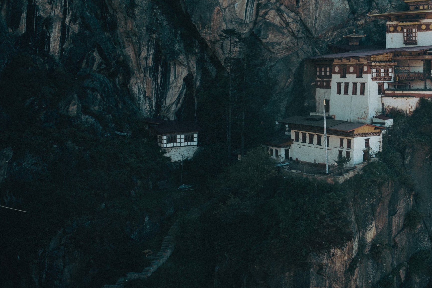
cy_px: 83
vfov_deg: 25.8
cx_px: 277
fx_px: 624
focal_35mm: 52
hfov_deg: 37.9
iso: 320
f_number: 5.6
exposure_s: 1/170
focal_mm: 23
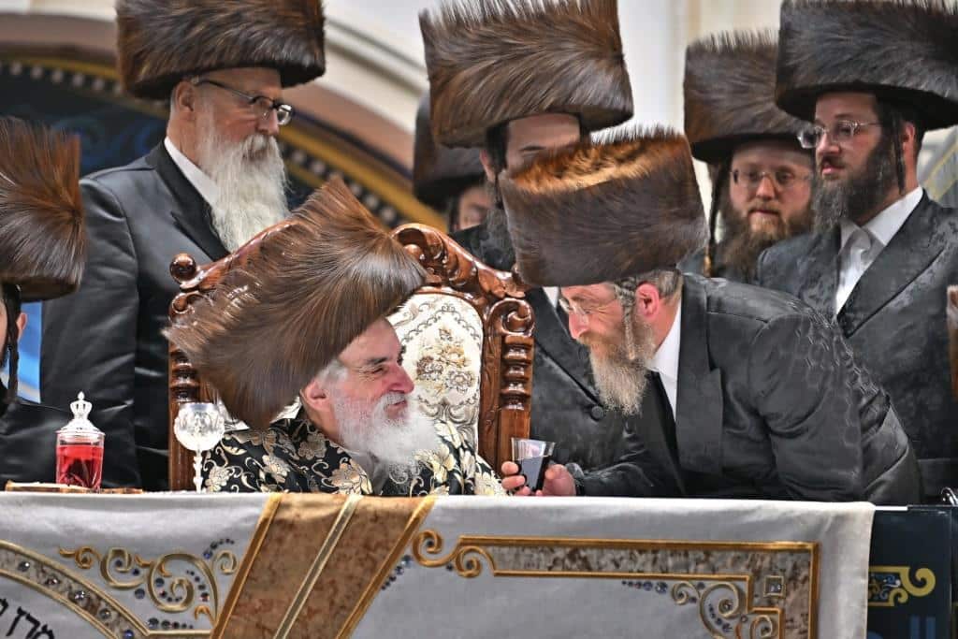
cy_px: 320
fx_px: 7984
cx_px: 479
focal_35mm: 300
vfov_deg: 4.6
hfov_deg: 6.9
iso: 640
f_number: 2.8
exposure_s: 1/640
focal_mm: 200
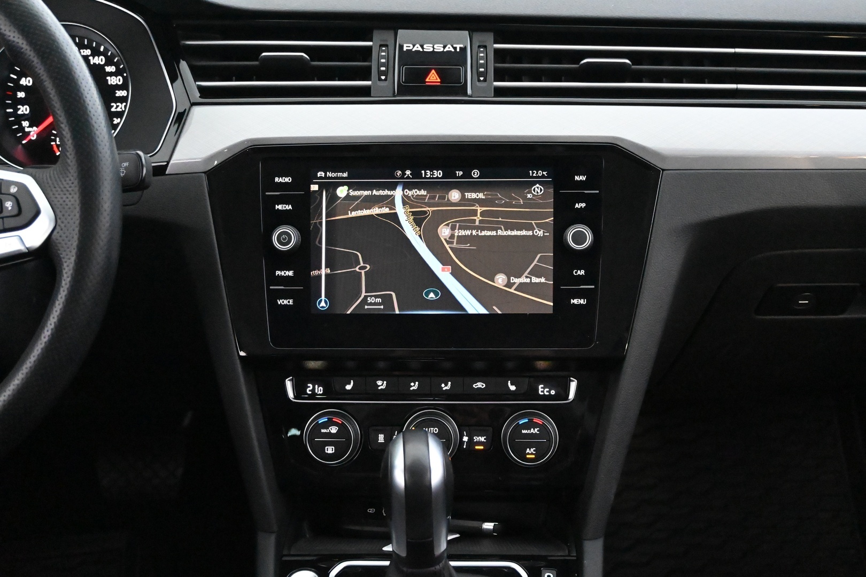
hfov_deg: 43.0
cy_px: 288
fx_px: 1100
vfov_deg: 29.4
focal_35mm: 46
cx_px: 433
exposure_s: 1/50
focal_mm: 30.5
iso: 14400
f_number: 4.8
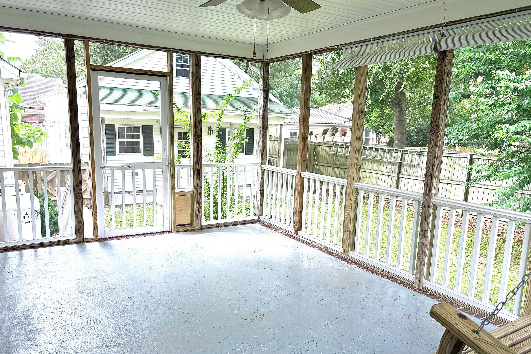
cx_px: 270
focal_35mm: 28
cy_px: 201
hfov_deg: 65.5
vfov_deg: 46.3
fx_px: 413
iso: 64
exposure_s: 1/278
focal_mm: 5.96
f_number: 1.6
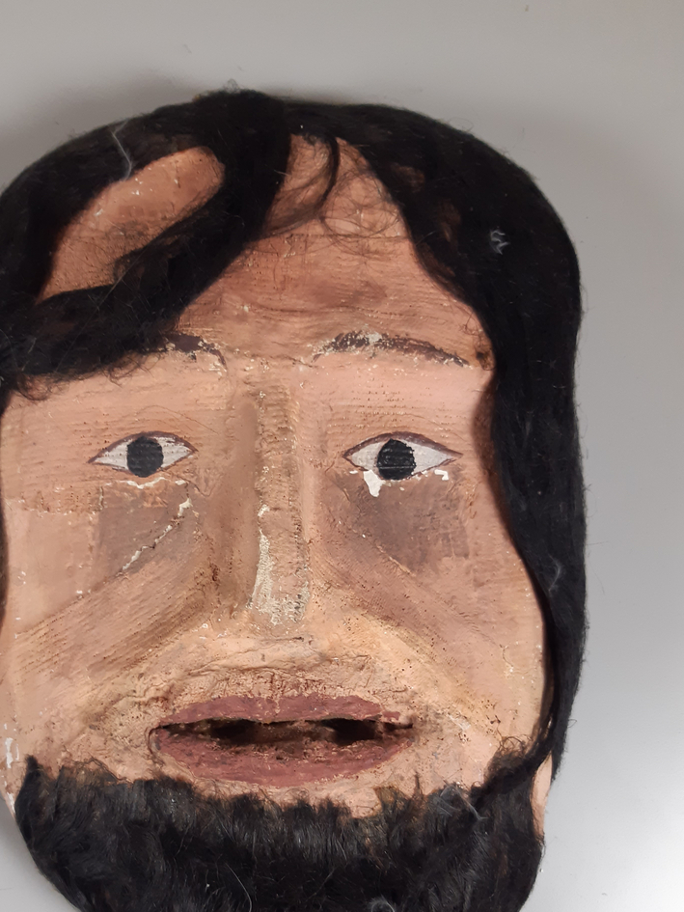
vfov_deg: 54.8
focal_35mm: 33
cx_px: 264
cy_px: 559
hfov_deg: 42.7
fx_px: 869
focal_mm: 3.92
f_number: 1.7
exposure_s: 1/50
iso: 125
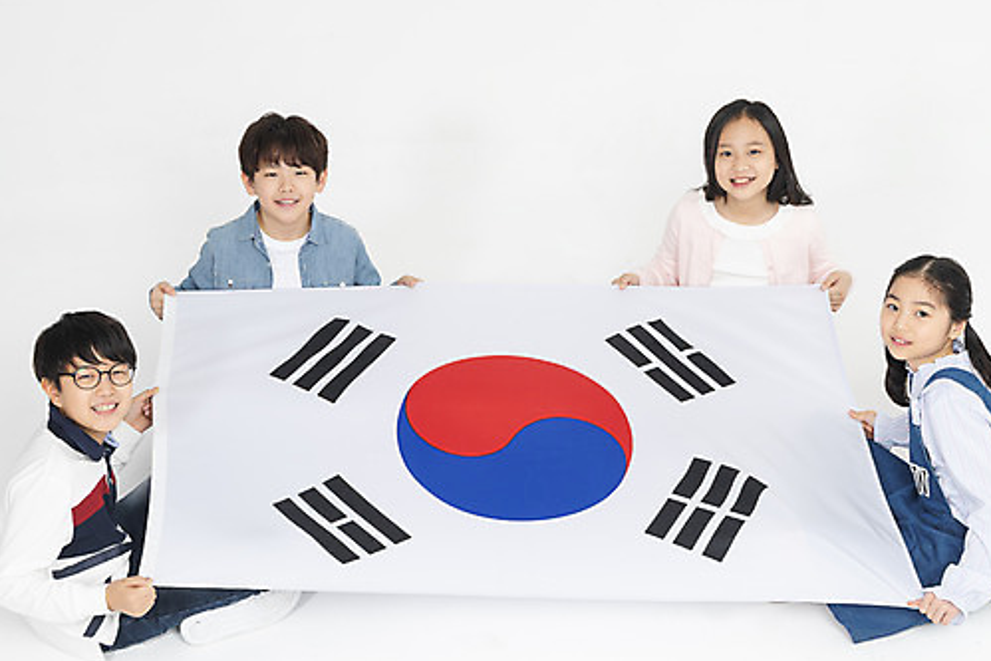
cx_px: 515
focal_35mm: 60
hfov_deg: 33.4
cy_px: 324
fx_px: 1652
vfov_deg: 22.6
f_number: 20
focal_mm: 50
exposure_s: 1/125
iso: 100
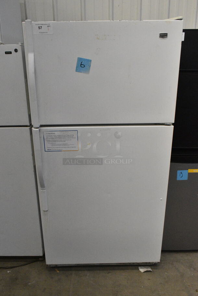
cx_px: 99
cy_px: 148
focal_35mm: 30
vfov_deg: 61.9
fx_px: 247
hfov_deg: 43.7
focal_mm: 20
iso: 6400
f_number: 9
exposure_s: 1/320
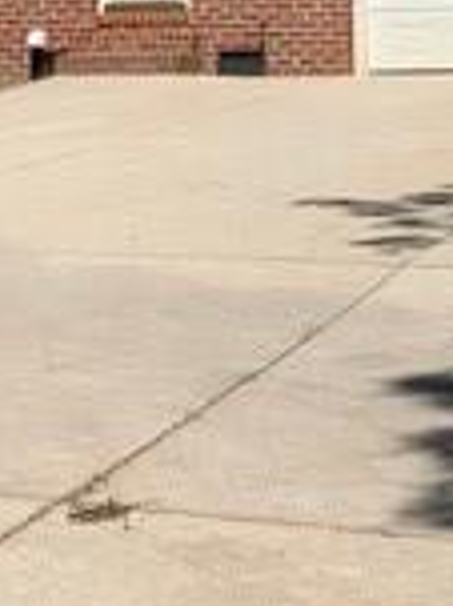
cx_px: 413
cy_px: 20
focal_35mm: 110
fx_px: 1922
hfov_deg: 13.3
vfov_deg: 17.5
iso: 25
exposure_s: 1/2114
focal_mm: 4.25
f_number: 1.8
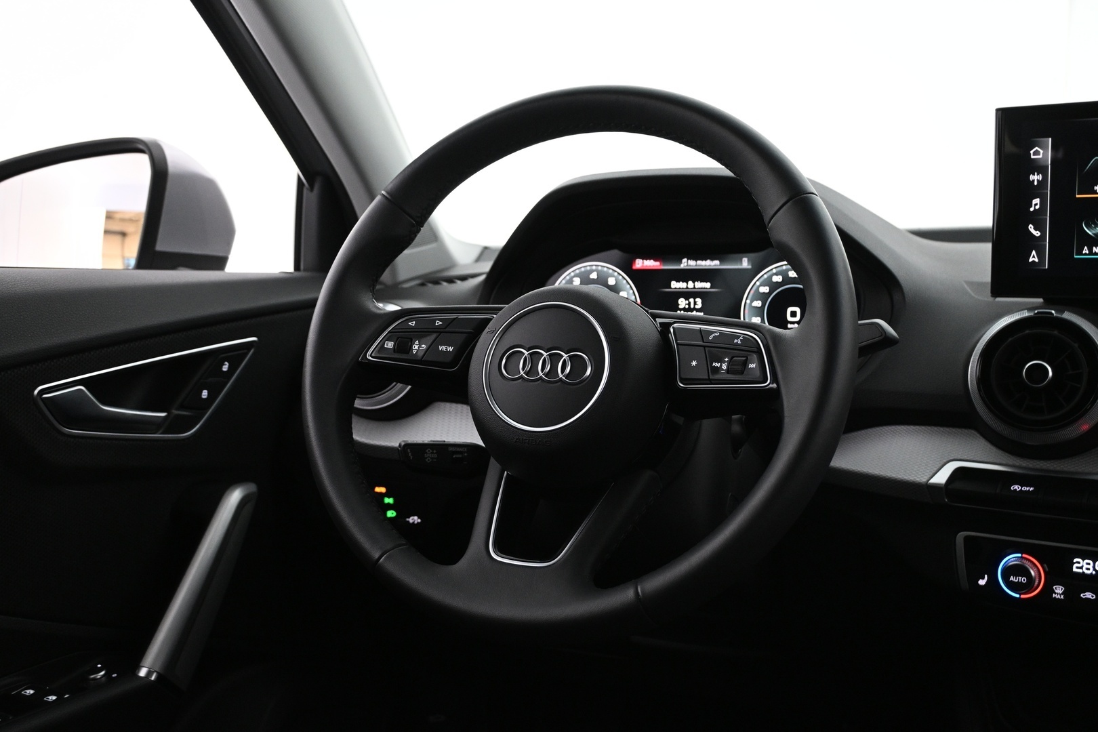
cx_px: 549
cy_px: 366
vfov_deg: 36.2
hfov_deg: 52.2
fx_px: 1121
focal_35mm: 37
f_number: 4.2
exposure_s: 1/30
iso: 1600
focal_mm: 24.5
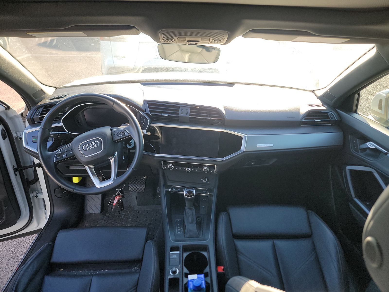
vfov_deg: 56.8
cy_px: 146
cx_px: 194
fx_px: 270
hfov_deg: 71.6
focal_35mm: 24
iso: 98
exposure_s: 1/119
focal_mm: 6.7
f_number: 1.8
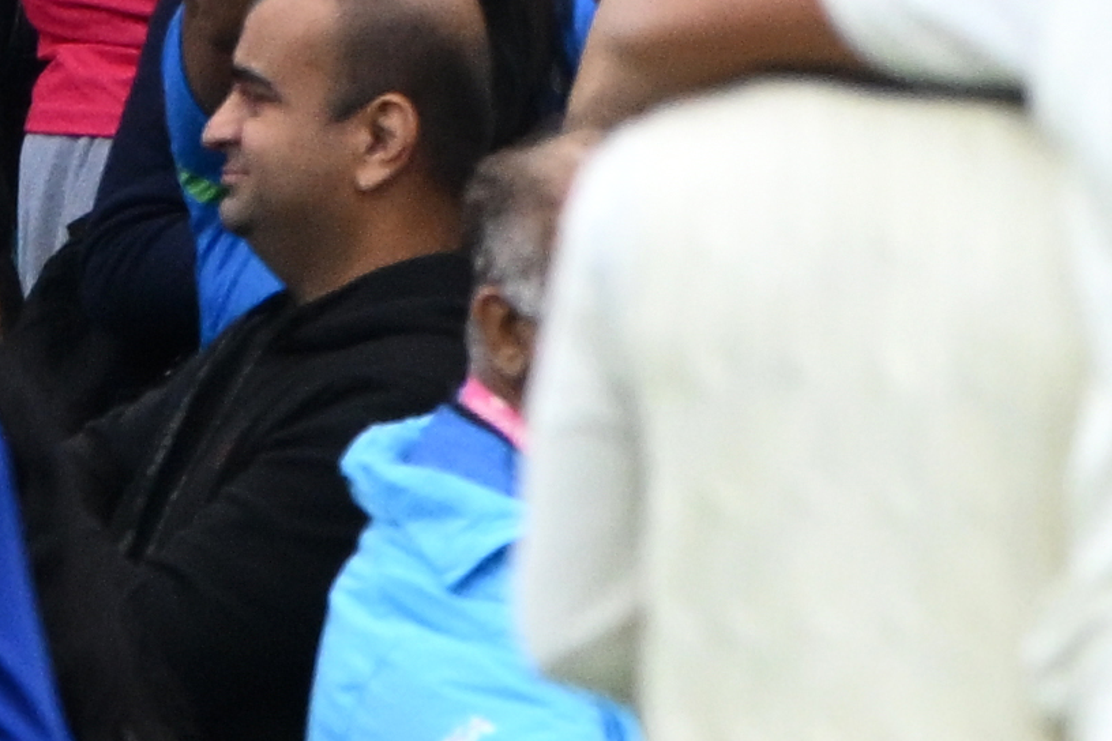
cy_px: -1639
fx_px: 183620
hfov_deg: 0.3
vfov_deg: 0.2
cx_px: 2532
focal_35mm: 5945
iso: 1250
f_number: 4.5
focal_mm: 600
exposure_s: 1/3024
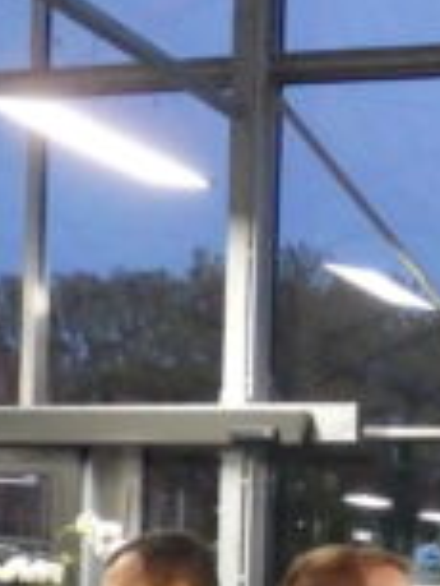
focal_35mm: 116
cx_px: 473
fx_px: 1963
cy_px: 599
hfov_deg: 12.6
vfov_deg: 16.6
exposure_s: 1/80
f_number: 3.6
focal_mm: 6.6
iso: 3200
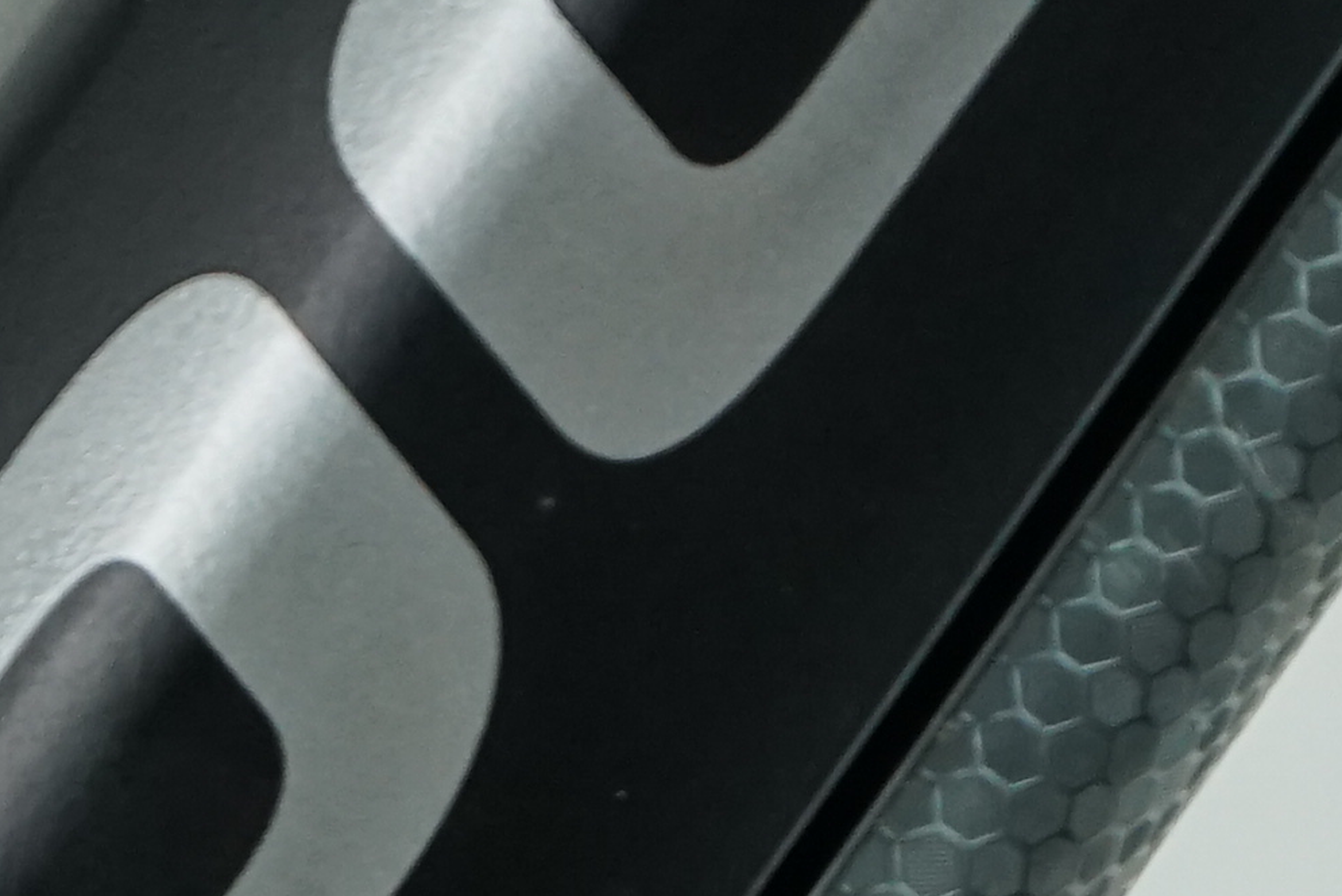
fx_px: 15735
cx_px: -2571
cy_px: 985
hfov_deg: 4.7
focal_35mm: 422
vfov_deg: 3.3
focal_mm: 70
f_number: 5.6
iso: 1600
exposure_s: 1/200
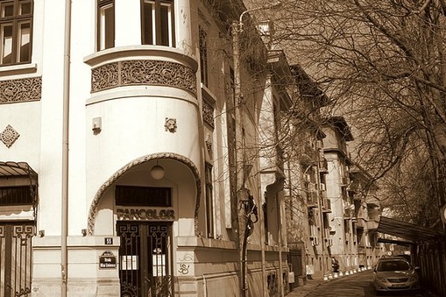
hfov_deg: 43.7
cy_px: 134
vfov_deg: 30.5
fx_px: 545
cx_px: 138
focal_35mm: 44
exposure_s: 1/160
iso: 100
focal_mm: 18
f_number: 11
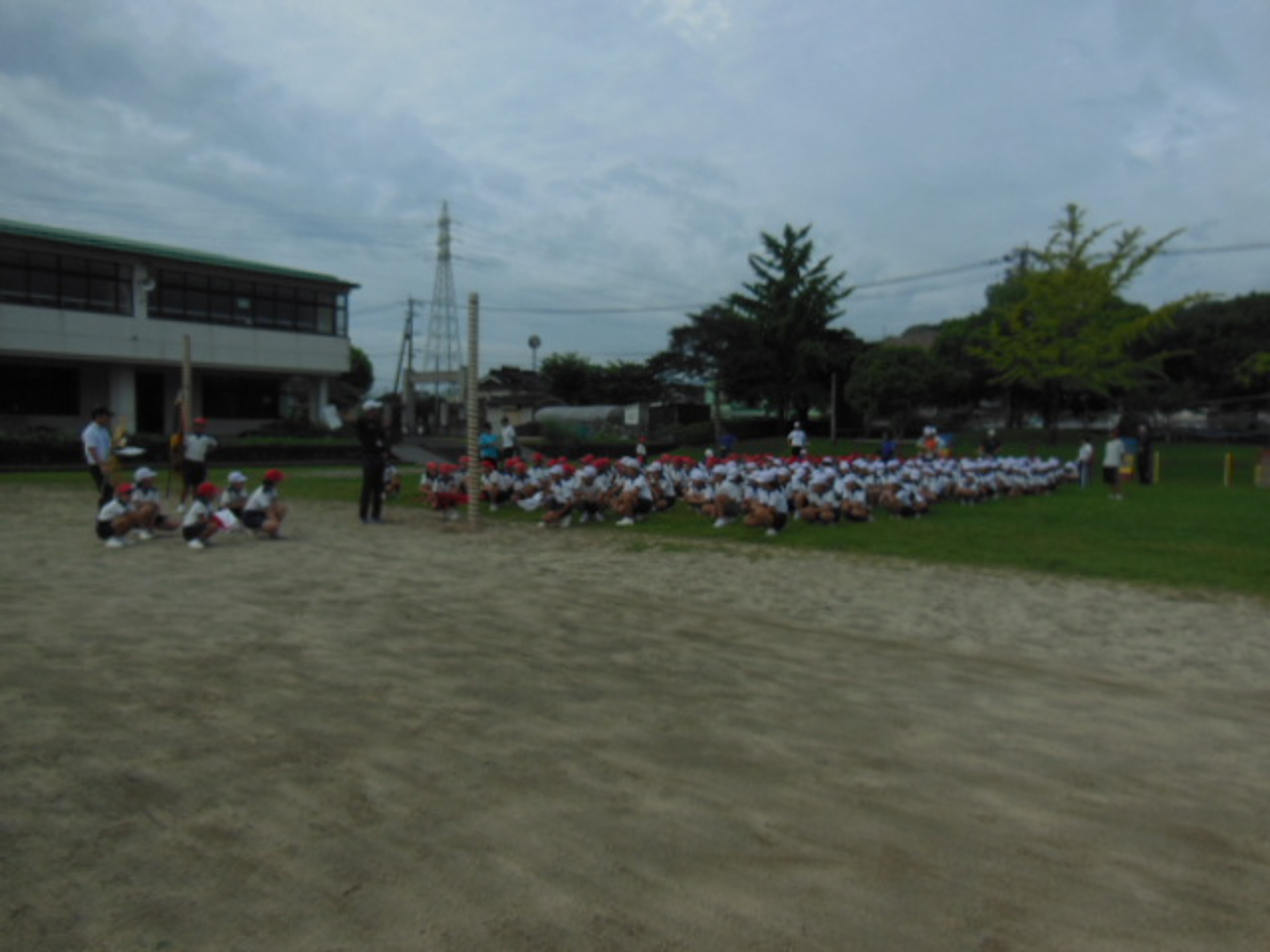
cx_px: 635
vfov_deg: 54.9
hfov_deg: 69.4
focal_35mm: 25
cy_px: 476
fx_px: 917
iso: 125
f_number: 3.5
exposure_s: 1/2000
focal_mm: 4.5
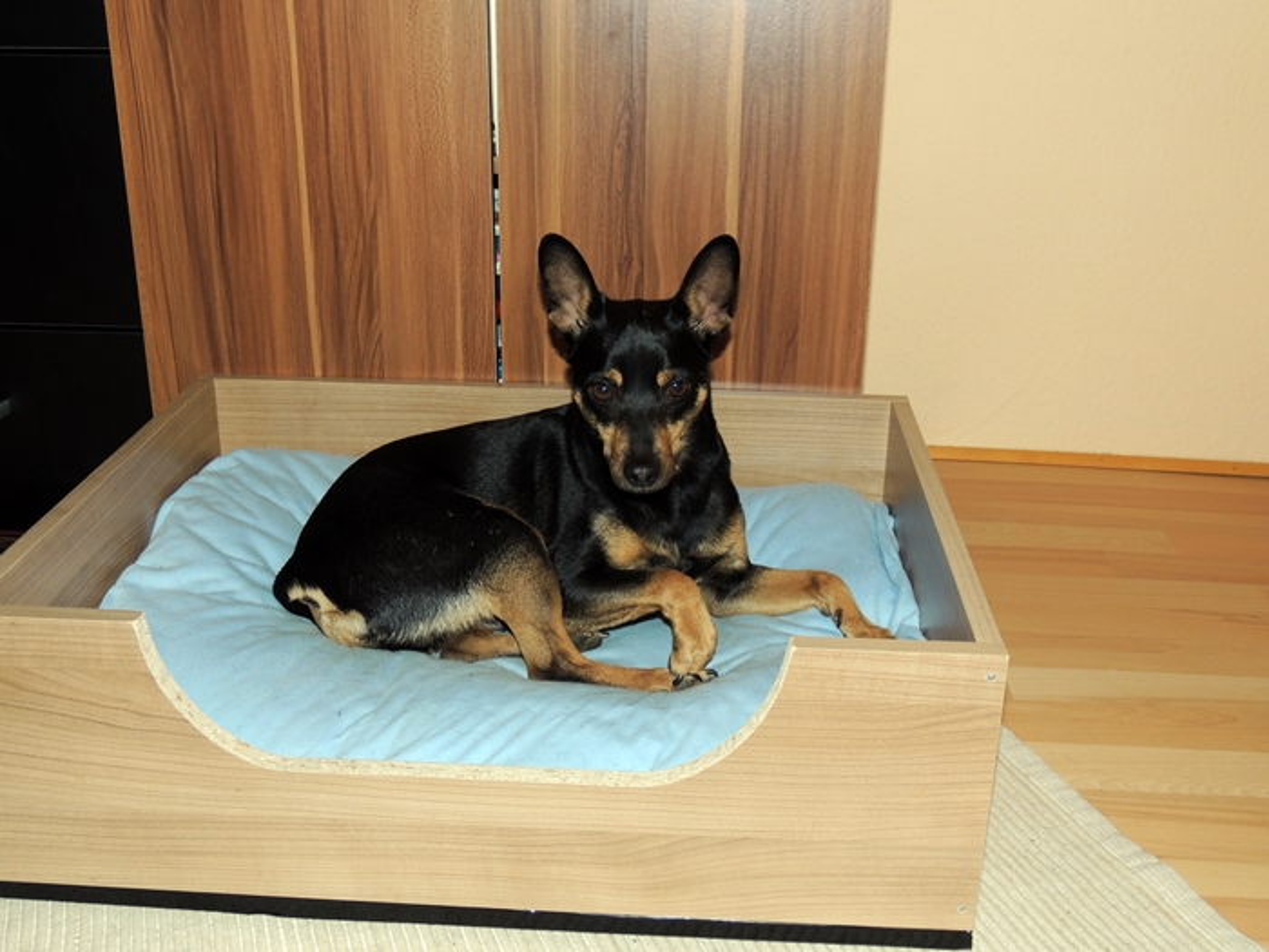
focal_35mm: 40
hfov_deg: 46.8
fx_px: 1466
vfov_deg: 36.0
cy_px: 476
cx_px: 634
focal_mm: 7.1
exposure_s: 1/30
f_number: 3.3
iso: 200
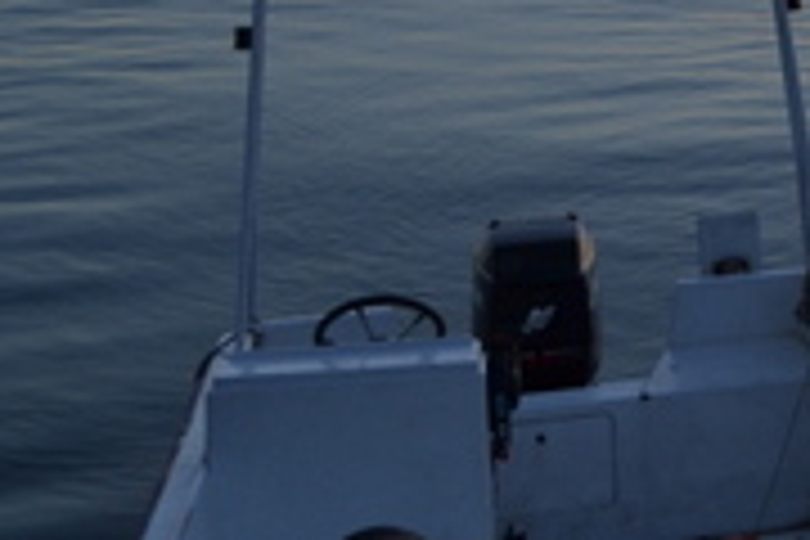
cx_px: 1611
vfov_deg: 8.8
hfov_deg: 12.4
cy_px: -531
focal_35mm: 147
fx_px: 3307
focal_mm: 22
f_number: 5.6
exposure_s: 1/250
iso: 200
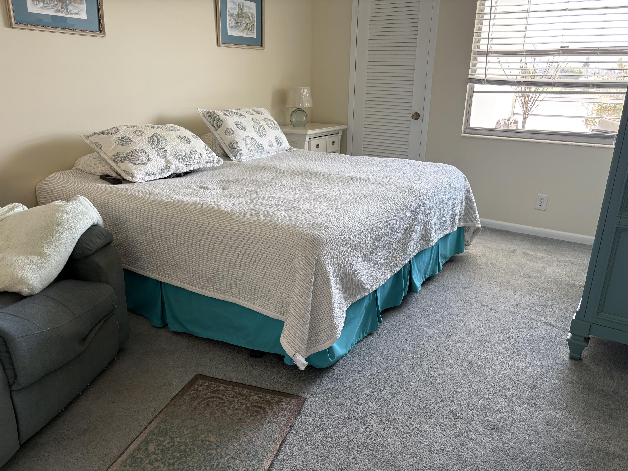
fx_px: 472
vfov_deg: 53.1
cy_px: 236
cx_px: 314
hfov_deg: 67.3
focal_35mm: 26
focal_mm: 5.96
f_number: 1.6
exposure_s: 1/120
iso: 100
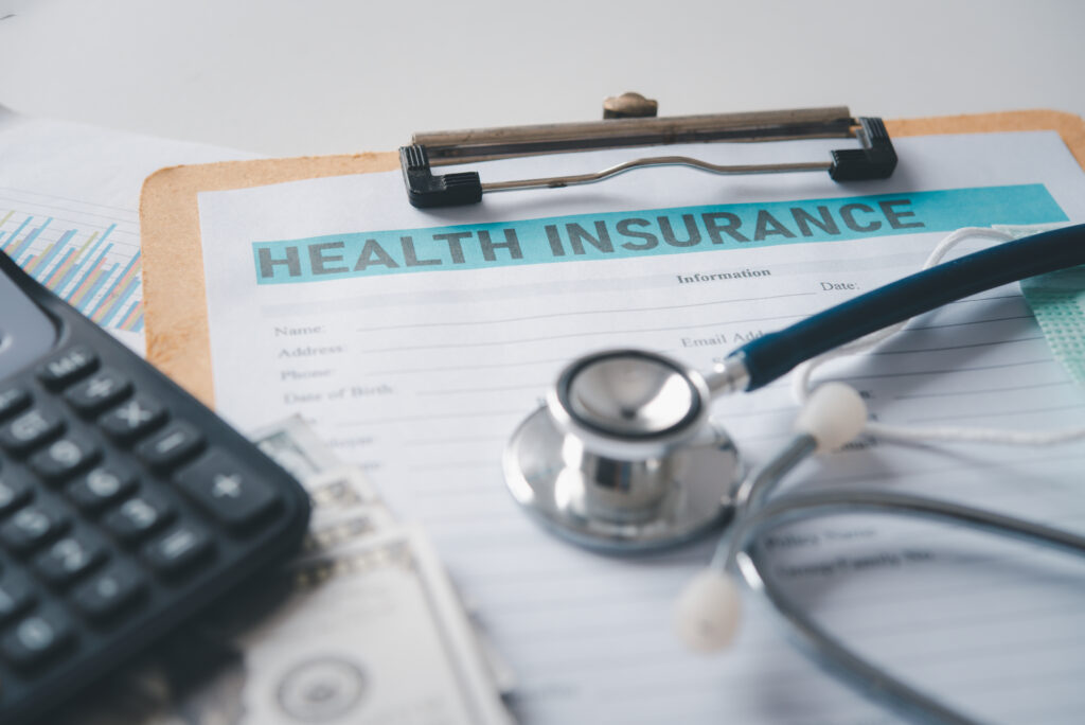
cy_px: 362
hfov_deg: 33.4
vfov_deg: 22.7
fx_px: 1809
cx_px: 542
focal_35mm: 60
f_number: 5.6
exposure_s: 1/60
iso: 200
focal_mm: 60
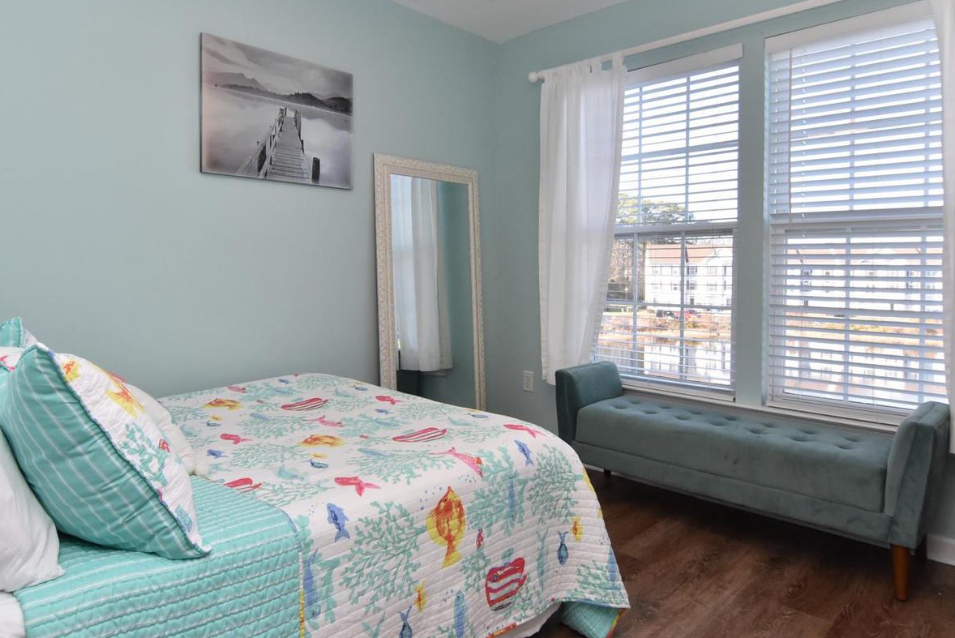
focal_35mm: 22
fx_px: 584
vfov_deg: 57.1
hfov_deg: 78.2
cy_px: 279
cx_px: 419
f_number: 13
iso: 800
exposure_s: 1/100
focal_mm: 12
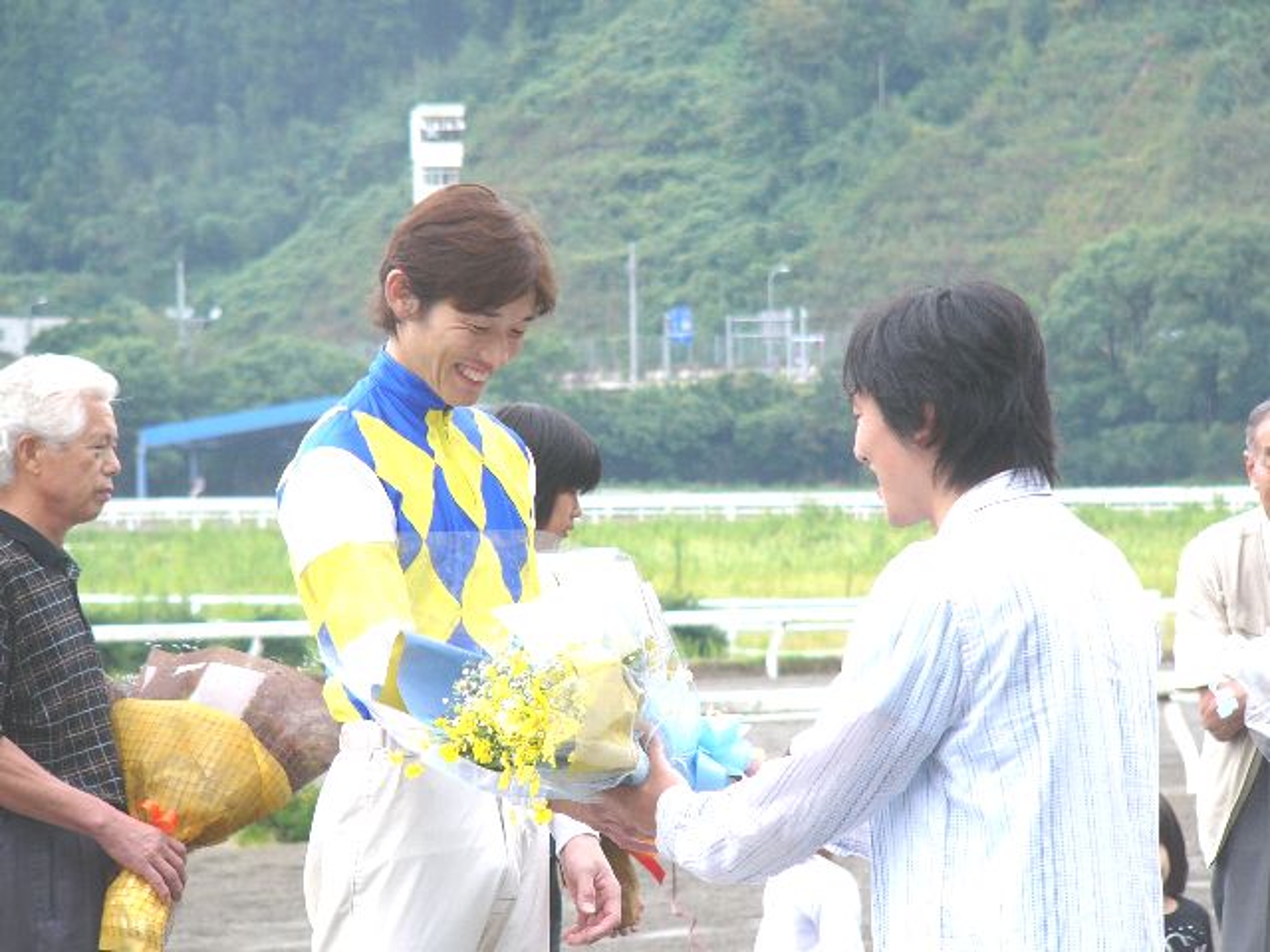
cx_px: 635
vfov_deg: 7.8
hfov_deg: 10.4
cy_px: 476
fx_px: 6971
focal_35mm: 190
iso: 50
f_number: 2.8
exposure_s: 1/60
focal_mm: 31.6
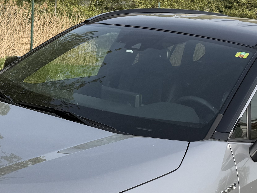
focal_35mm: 82
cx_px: 115
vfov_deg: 17.8
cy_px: 168
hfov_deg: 23.8
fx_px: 609
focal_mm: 6.76
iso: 80
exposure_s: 1/3425
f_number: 1.78
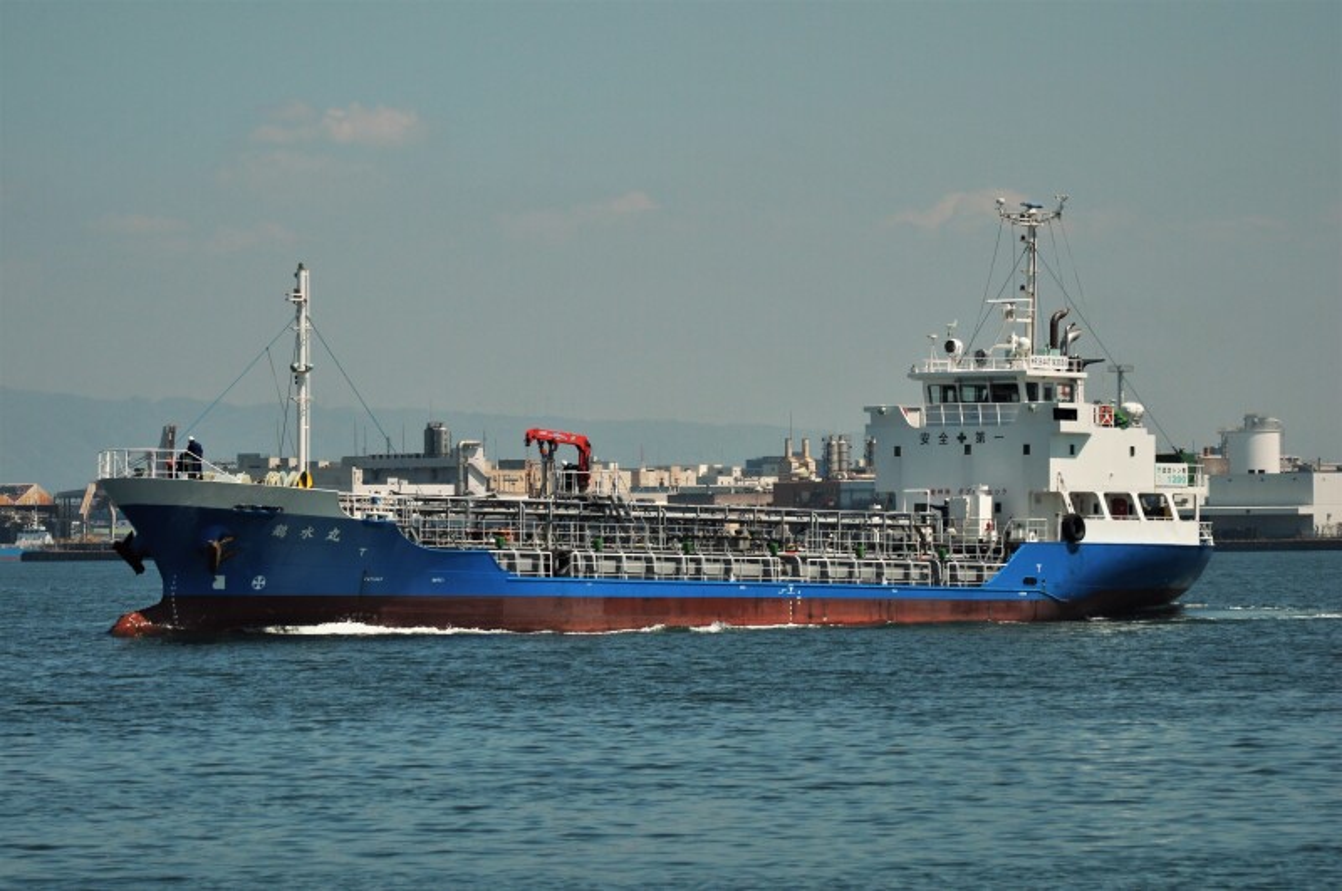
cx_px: 671
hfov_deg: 10.2
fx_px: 7538
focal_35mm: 202
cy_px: 446
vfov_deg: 6.8
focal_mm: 135
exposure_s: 1/800
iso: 200
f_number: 11
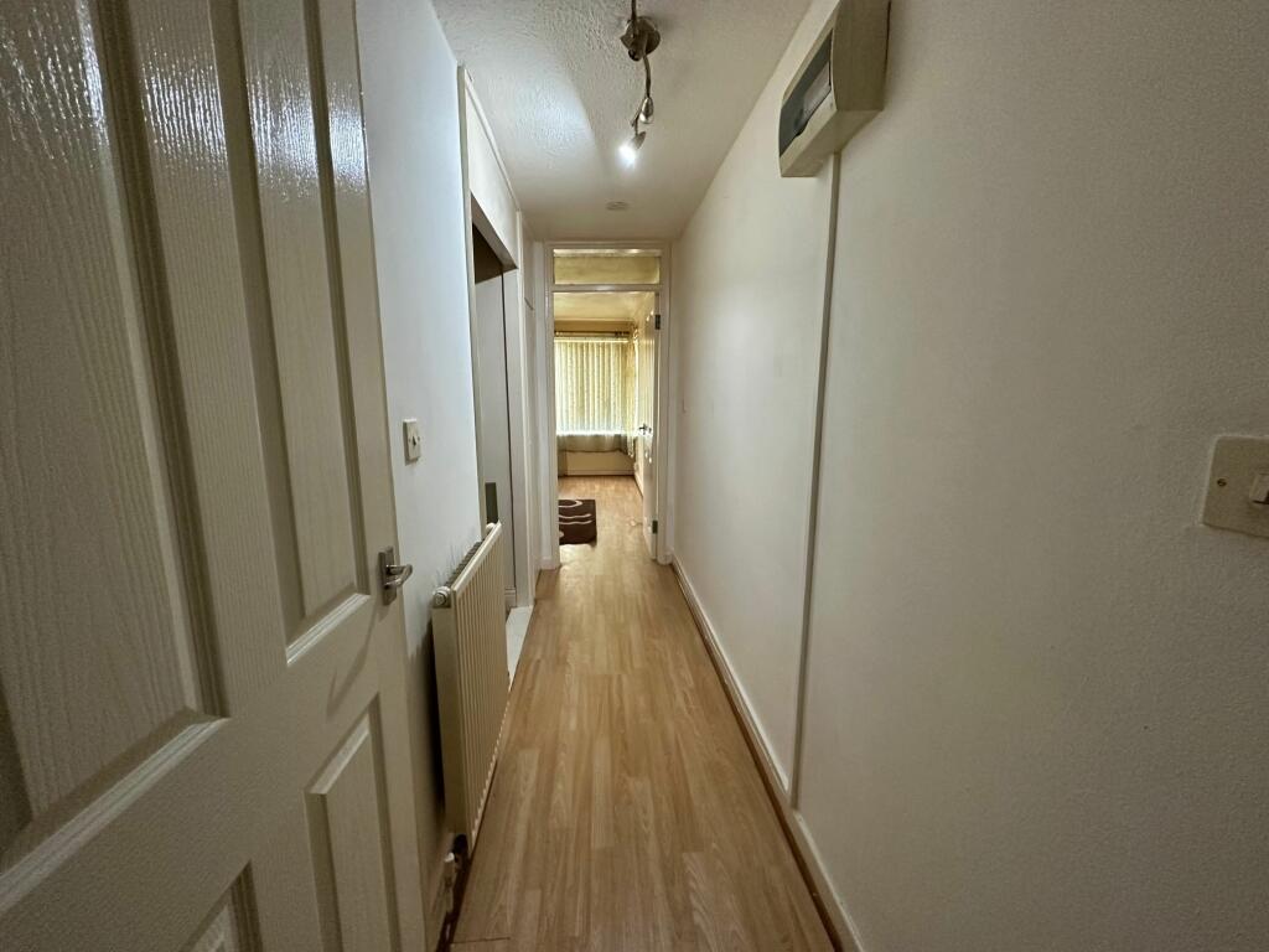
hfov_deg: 102.1
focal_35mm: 14
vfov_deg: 85.7
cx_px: 634
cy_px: 476
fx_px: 513
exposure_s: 1/60
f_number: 2.2
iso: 500
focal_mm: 2.22
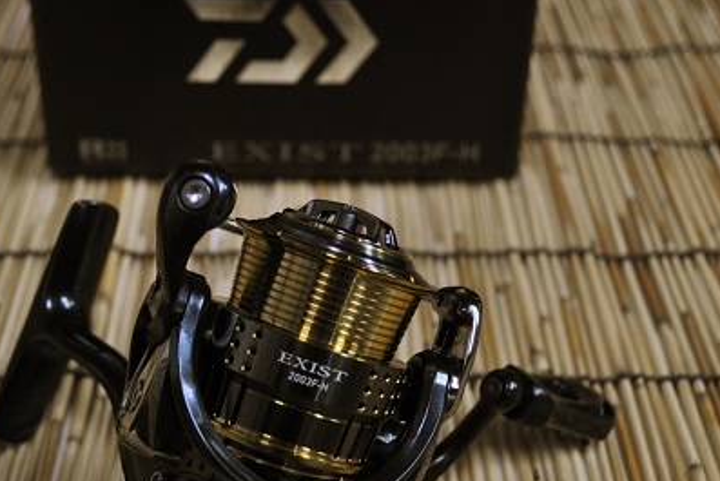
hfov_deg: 29.5
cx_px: 274
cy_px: 325
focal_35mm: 68
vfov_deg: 20.0
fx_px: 1360
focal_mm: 28
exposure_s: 1/60
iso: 720
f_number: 4.5
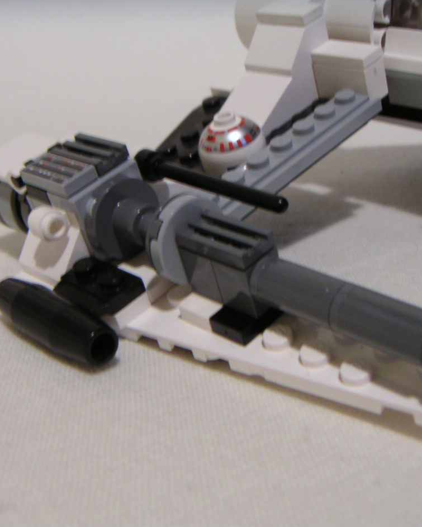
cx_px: 183
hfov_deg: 30.8
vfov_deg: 38.0
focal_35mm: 49
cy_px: 264
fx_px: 765
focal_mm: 4.8
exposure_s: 1/2
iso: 100
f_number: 2.8
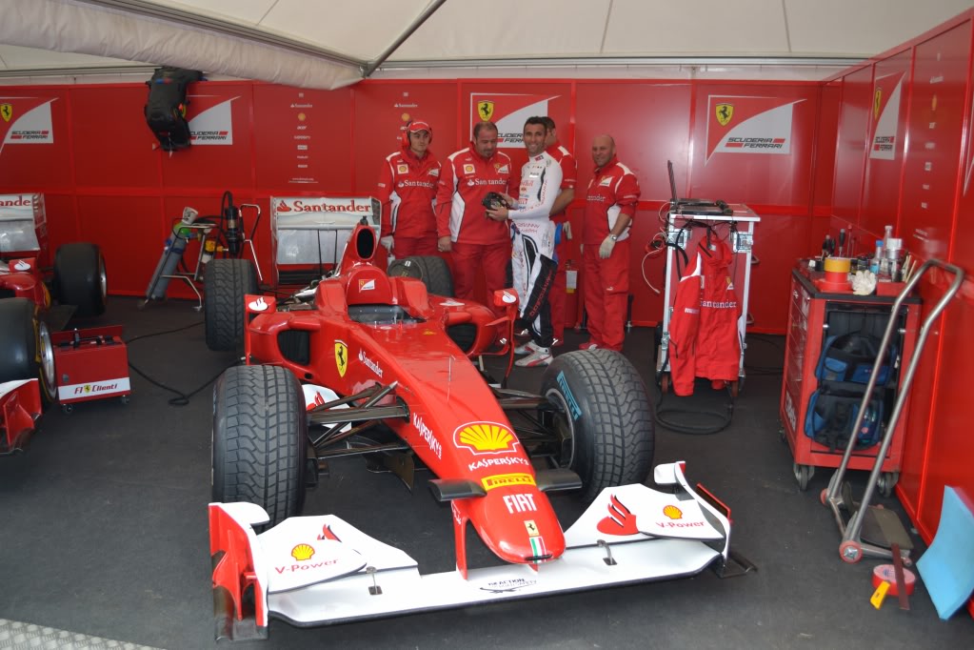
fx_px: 893
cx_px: 487
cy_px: 325
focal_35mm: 33
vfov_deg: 40.0
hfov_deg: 57.2
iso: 100
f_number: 3.8
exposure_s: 1/125
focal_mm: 22
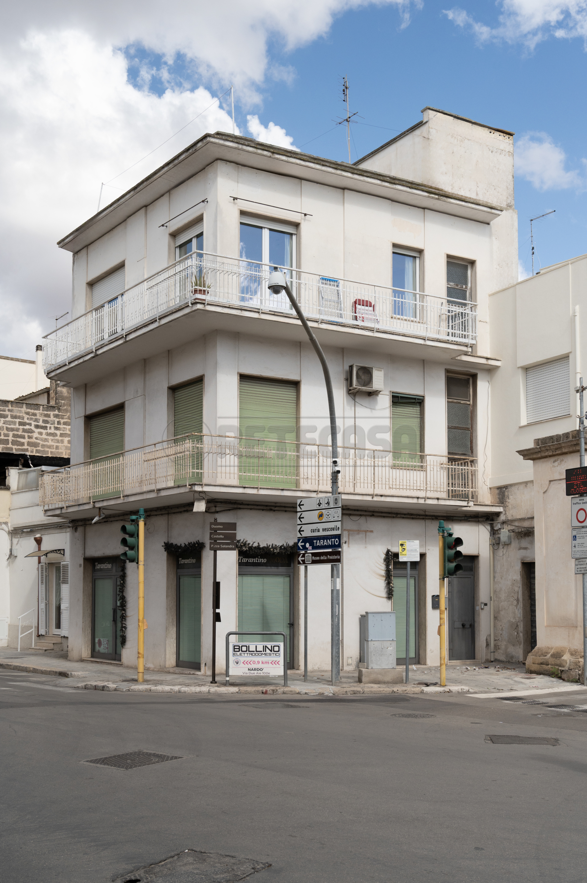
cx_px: 294
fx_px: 882
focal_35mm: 36
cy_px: 442
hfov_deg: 36.8
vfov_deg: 53.2
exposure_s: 1/2000
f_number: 7.1
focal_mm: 36
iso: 800
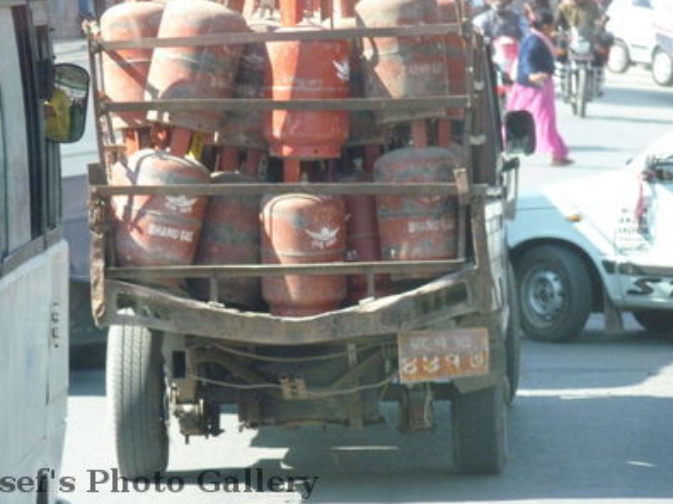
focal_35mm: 318
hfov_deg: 6.2
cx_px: 337
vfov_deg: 4.7
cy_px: 252
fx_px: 6181
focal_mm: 55.8
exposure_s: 1/640
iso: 800
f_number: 3.7
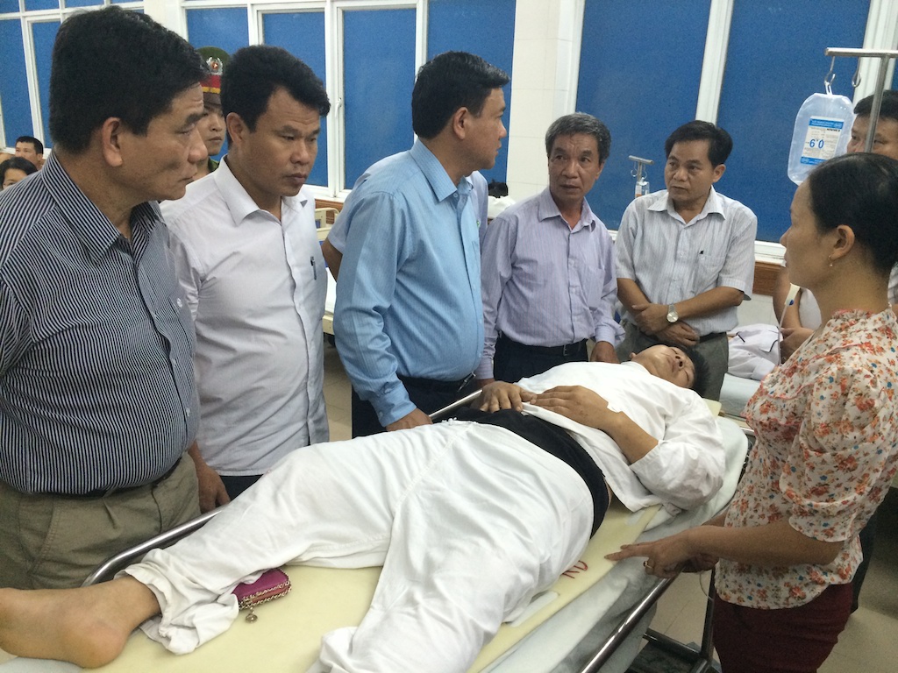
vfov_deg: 46.8
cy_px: 336
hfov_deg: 60.0
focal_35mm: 30
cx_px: 449
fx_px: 778
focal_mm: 4.12
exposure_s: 1/33
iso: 250
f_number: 2.2
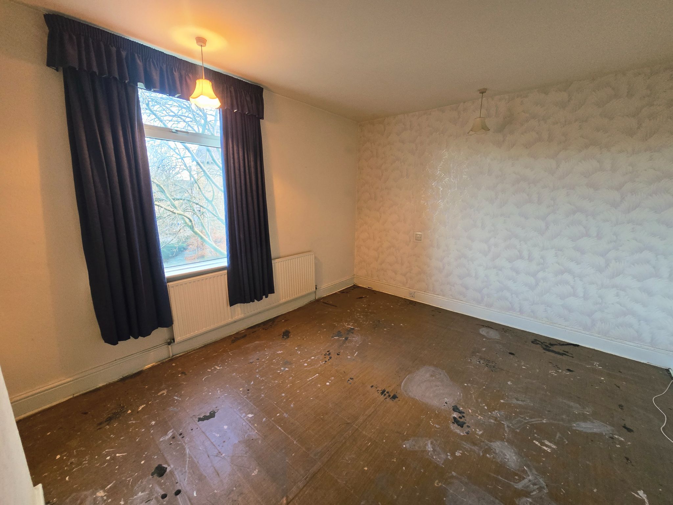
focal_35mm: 13
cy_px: 252
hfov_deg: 106.2
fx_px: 253
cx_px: 336
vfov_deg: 89.9
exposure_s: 1/50
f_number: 2.2
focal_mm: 2.2
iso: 250
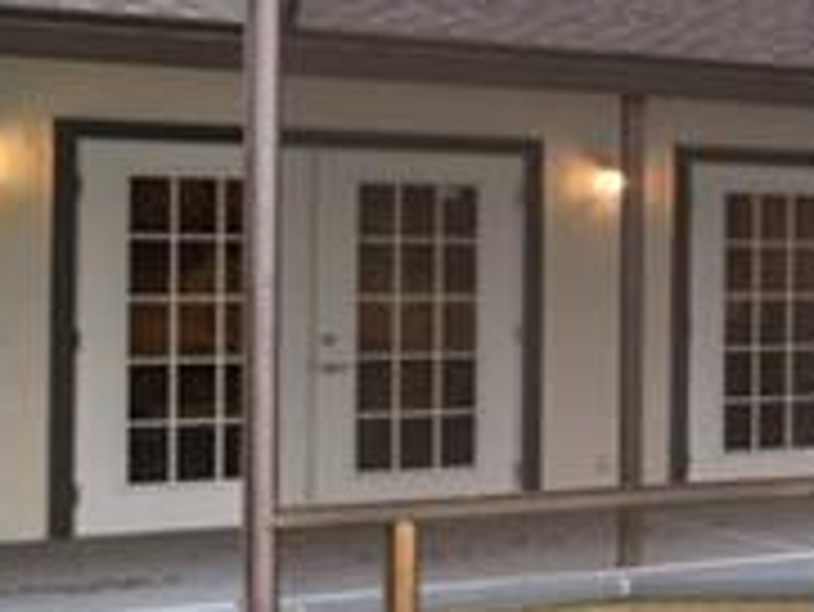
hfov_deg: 13.1
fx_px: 2047
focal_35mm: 87
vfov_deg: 17.0
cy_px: 299
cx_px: 2177
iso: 100
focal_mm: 16
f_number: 8
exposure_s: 1/50
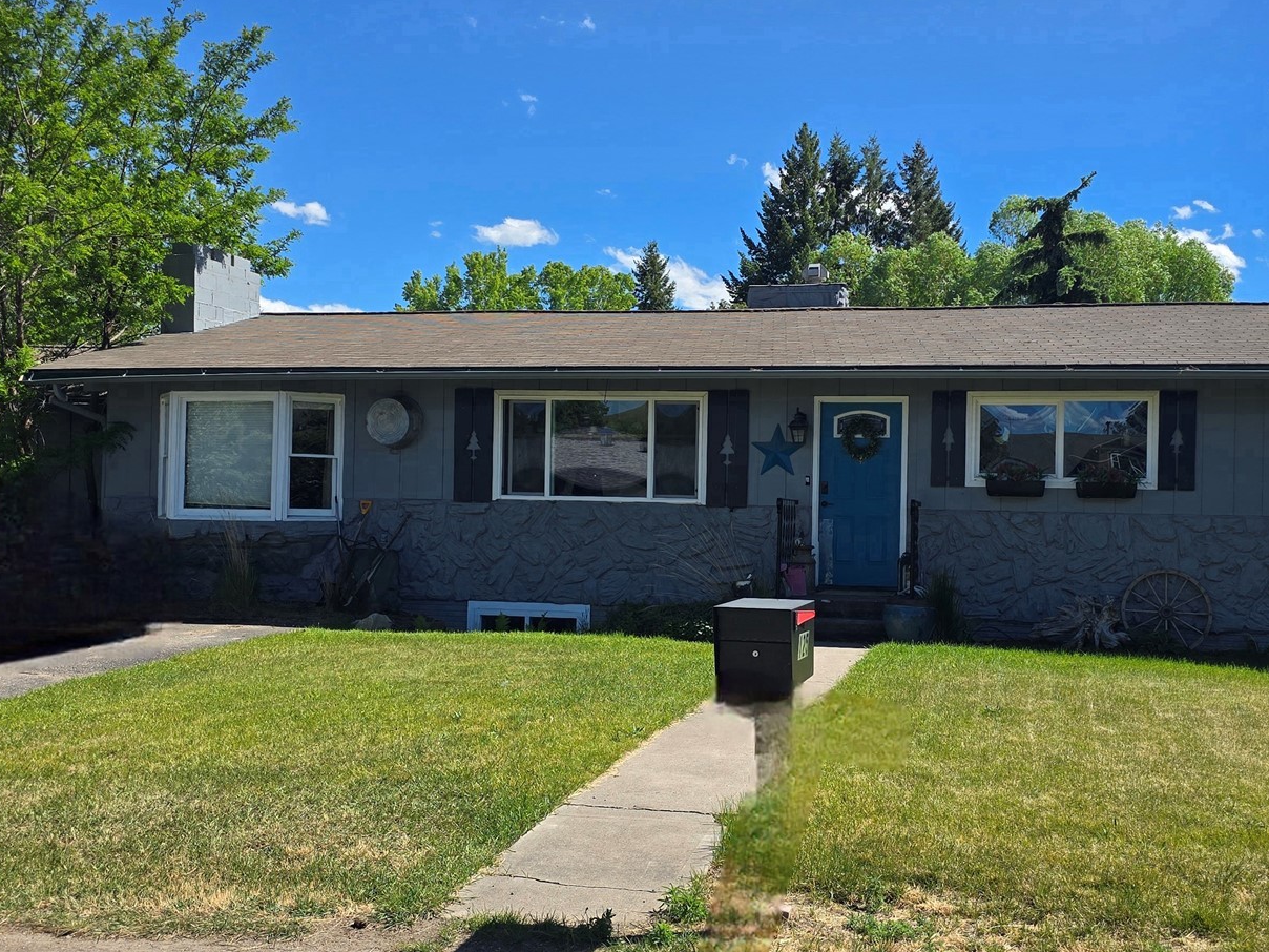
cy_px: 515
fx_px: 1430
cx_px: 729
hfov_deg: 47.7
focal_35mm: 39
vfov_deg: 36.8
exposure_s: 1/714
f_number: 1.7
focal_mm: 6.3
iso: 12
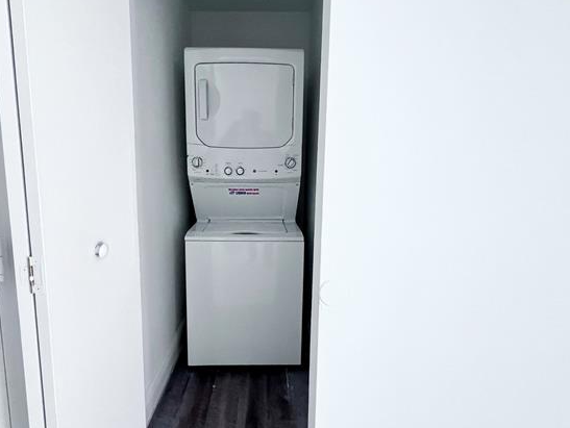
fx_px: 313
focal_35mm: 19
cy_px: 201
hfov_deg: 84.5
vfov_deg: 68.7
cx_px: 263
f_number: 1.8
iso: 250
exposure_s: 1/97
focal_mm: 1.57
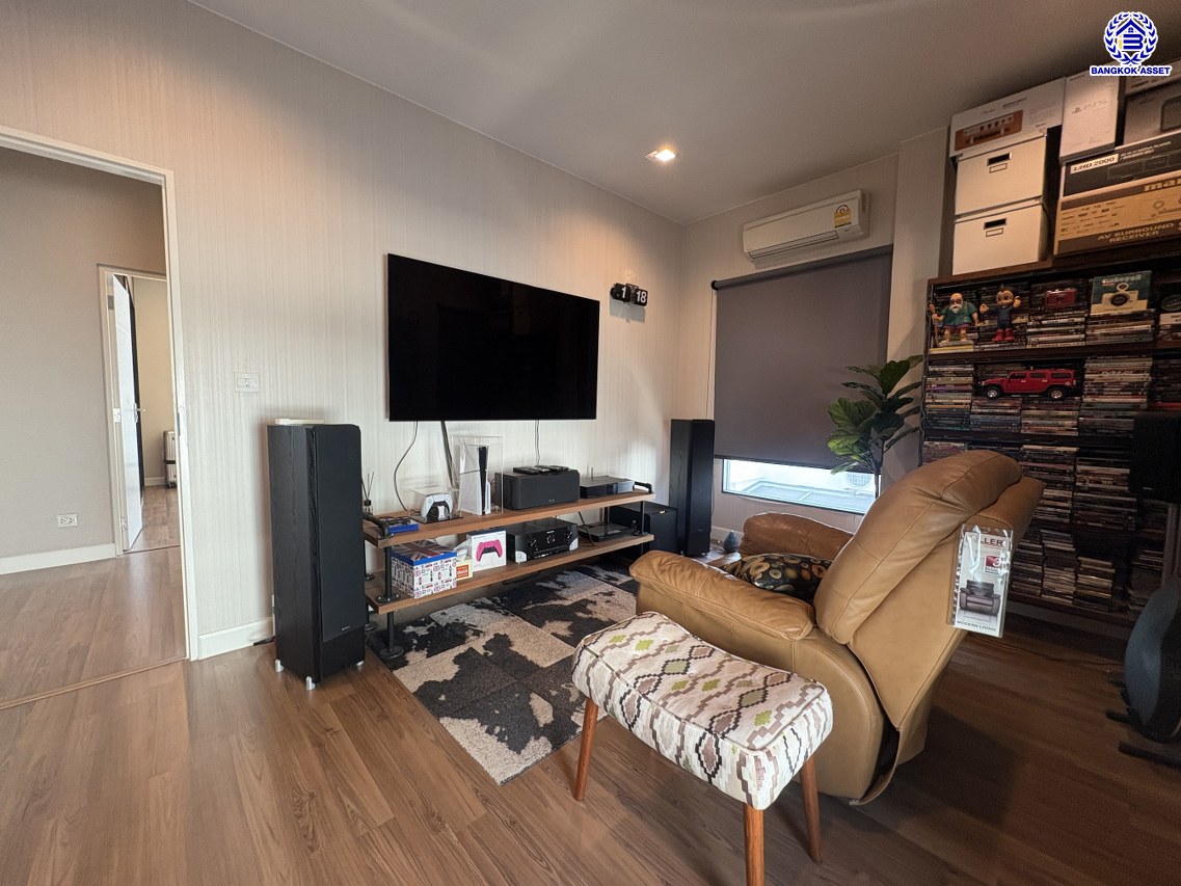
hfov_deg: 102.1
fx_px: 478
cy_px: 443
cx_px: 590
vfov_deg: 85.7
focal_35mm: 14
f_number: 2.2
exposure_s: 1/99
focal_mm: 2.22
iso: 160
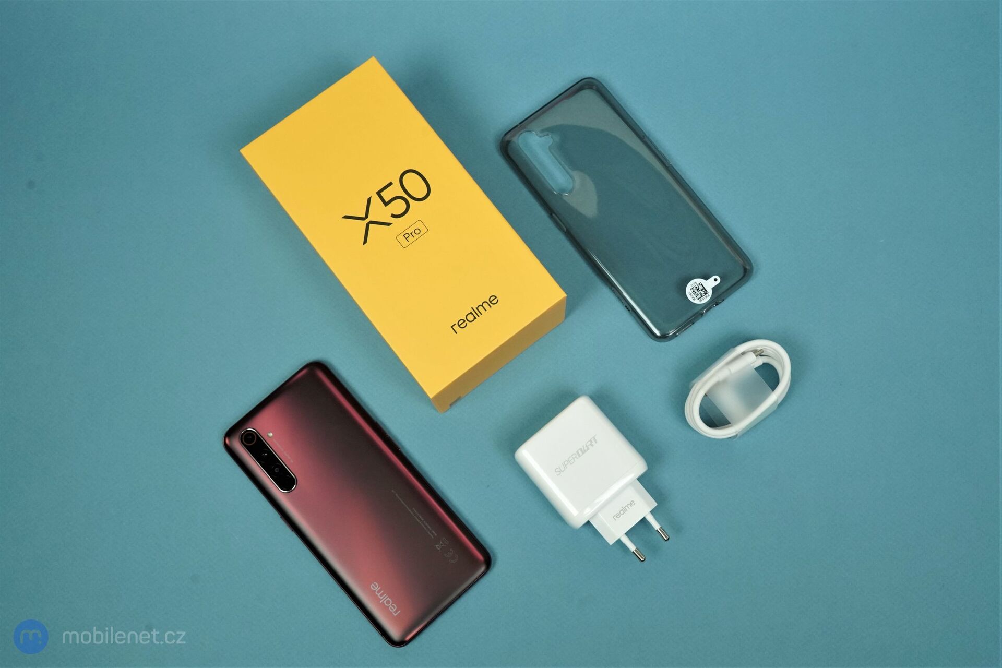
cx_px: 501
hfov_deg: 54.4
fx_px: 974
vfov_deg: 37.9
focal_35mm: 35
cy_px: 334
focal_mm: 35
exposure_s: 1/160
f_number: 10
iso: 3200
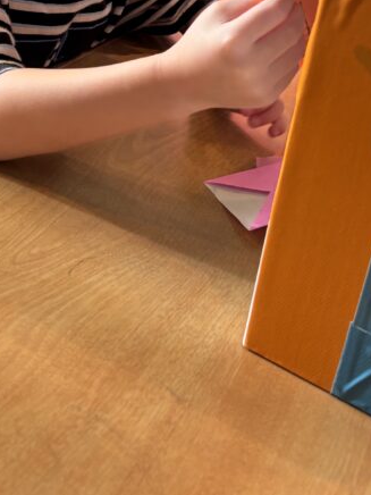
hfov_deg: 24.0
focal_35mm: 61
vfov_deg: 30.3
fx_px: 872
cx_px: 140
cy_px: 49
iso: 125
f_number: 1.6
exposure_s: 1/121
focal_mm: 5.96
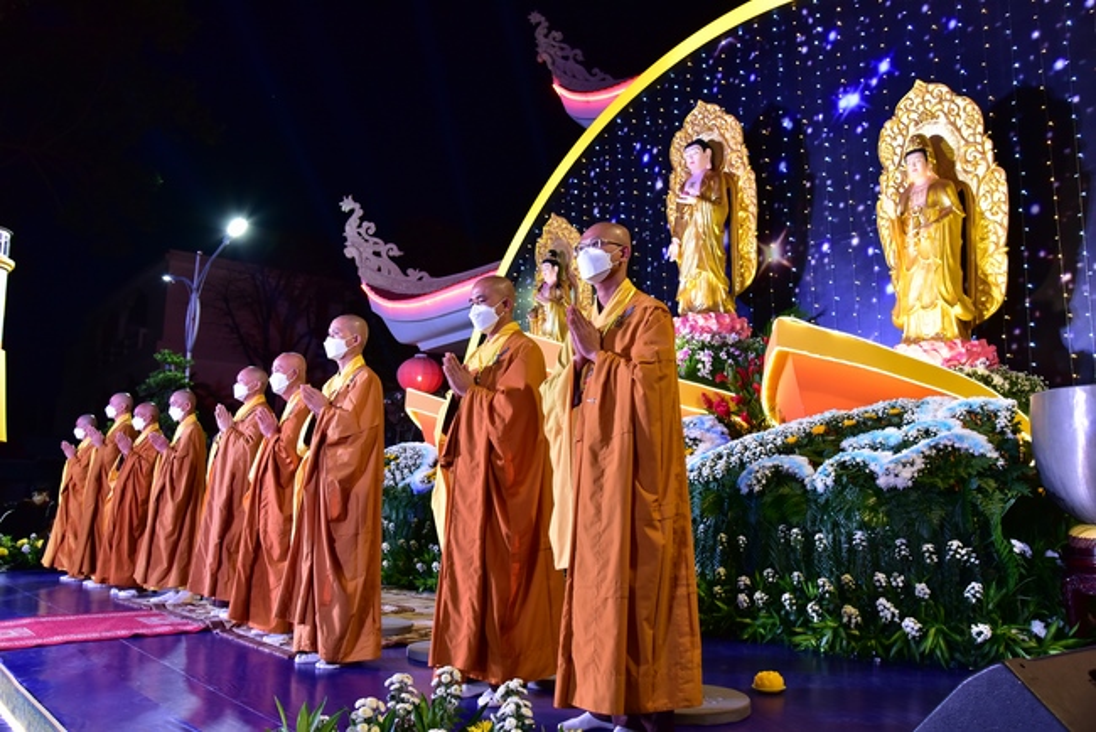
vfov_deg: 43.6
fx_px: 914
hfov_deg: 61.9
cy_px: 366
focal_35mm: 30
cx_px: 548
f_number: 5.6
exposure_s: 1/50
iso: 2000
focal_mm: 30
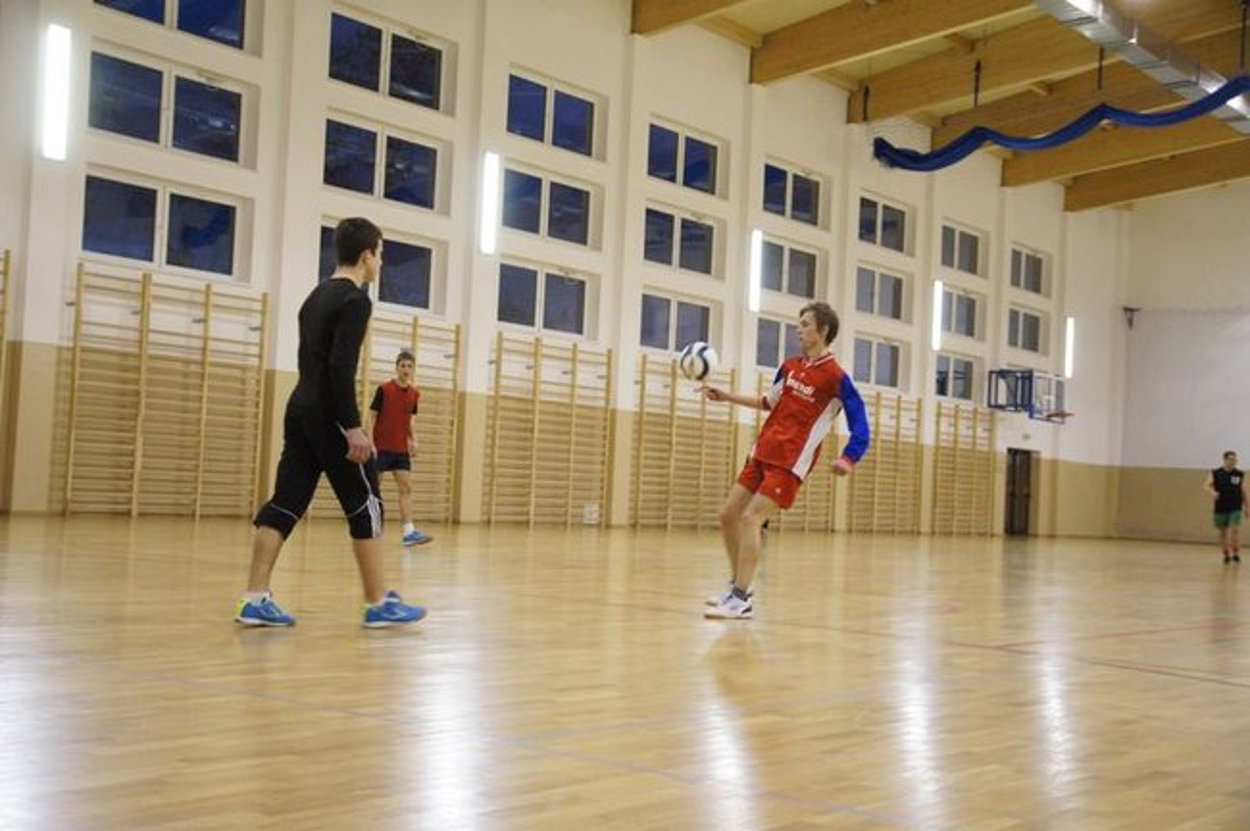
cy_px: 416
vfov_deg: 31.8
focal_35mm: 42
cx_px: 625
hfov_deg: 46.4
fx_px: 1457
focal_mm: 28
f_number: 3.2
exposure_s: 1/160
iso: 3200
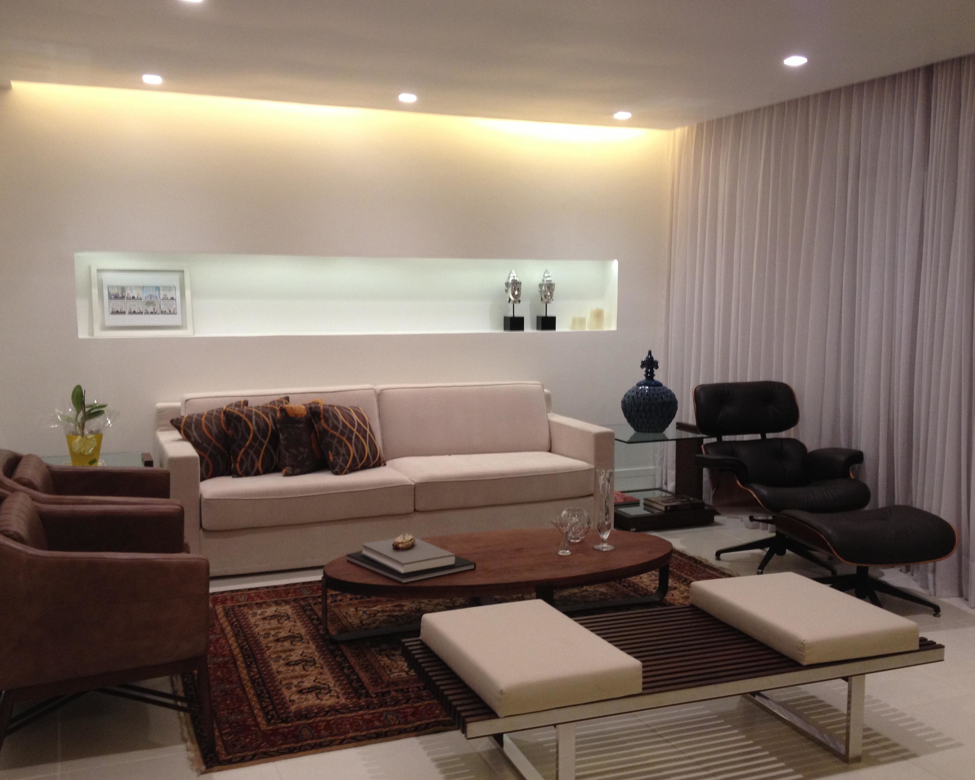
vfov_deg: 40.1
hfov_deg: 49.1
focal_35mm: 37
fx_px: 1068
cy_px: 392
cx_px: 485
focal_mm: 4.28
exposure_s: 1/20
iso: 100
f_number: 2.4
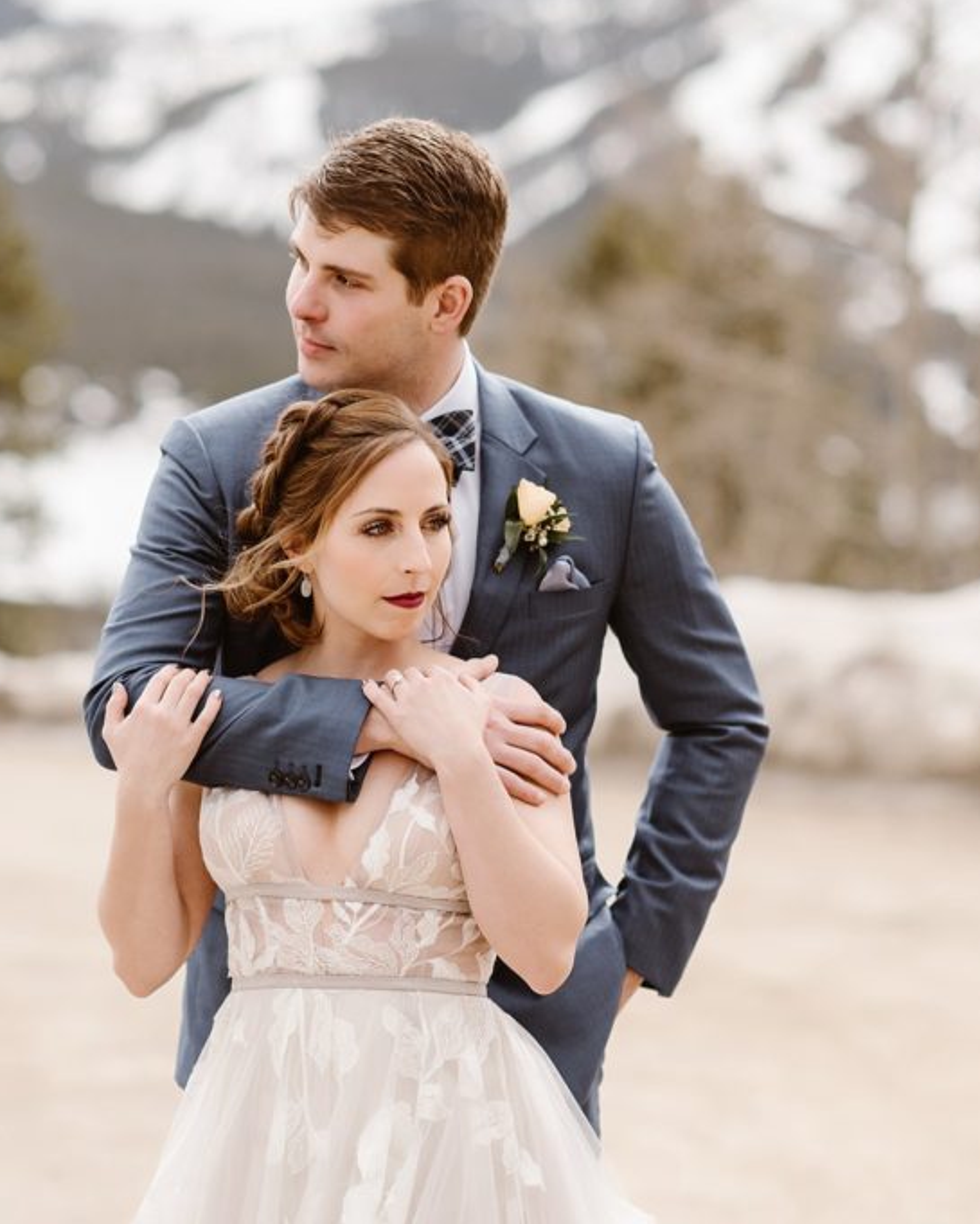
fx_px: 4350
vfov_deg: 16.0
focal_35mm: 120
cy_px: 679
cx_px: 471
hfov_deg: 12.9
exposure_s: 1/1250
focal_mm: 85
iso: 100
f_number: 2.2
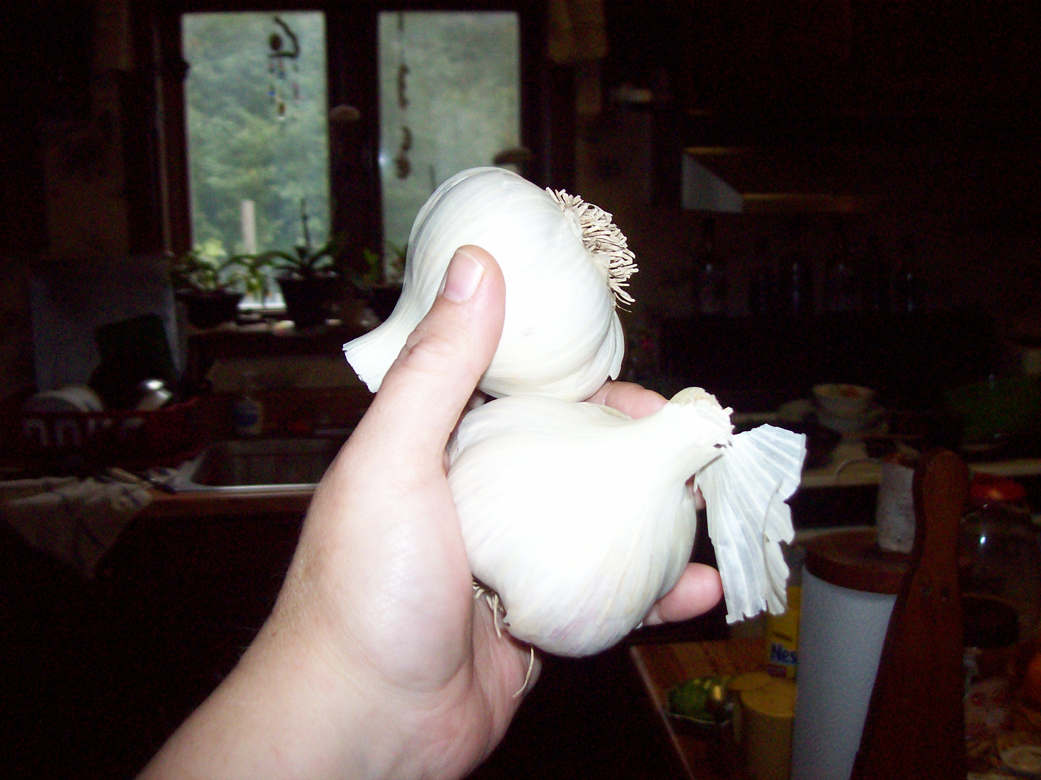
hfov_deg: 51.4
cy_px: 390
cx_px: 520
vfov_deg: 39.6
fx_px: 1082
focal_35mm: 36
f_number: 2.7
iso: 140
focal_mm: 6
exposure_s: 1/64
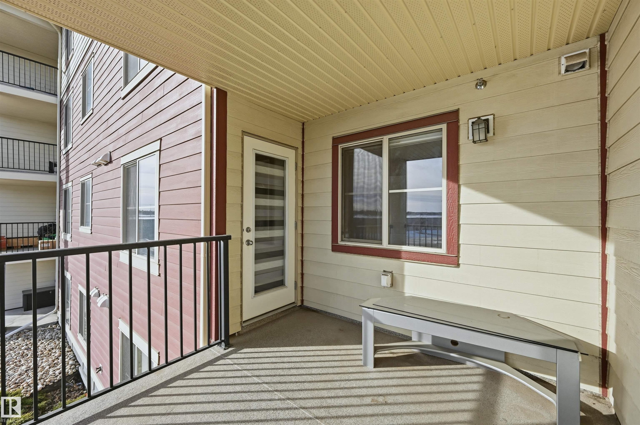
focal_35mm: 14
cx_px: 320
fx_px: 249
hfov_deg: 104.3
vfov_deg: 81.1
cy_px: 212
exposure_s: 1/640
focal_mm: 14
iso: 100
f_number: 8
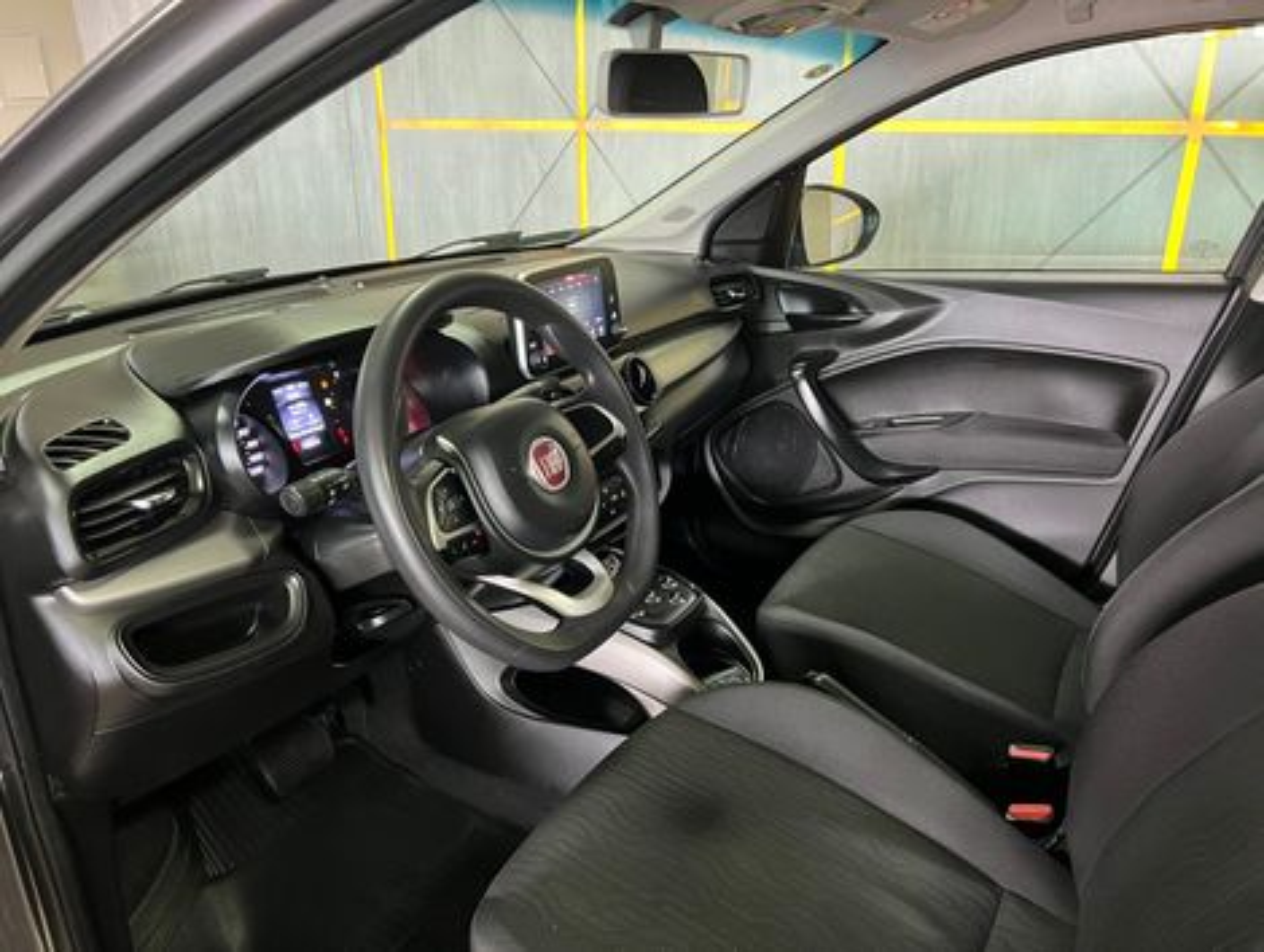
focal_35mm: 26
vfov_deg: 53.2
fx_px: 951
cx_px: 632
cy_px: 476
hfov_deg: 67.2
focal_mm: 5.7
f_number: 1.5
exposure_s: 1/40
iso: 500
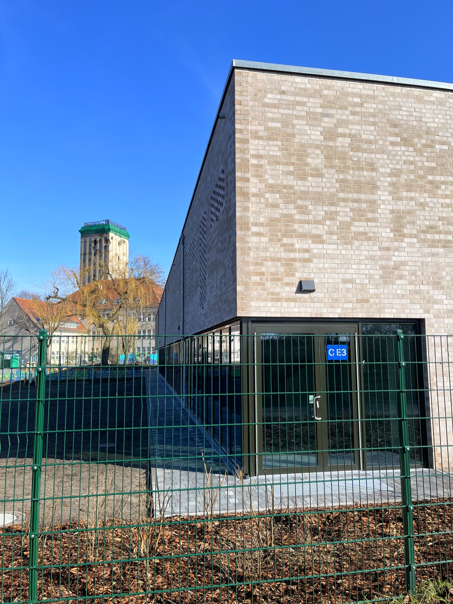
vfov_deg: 67.3
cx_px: 226
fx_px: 454
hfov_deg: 53.1
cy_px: 302
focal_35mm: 26
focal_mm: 5.1
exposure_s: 1/2755
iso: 50
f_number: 1.6
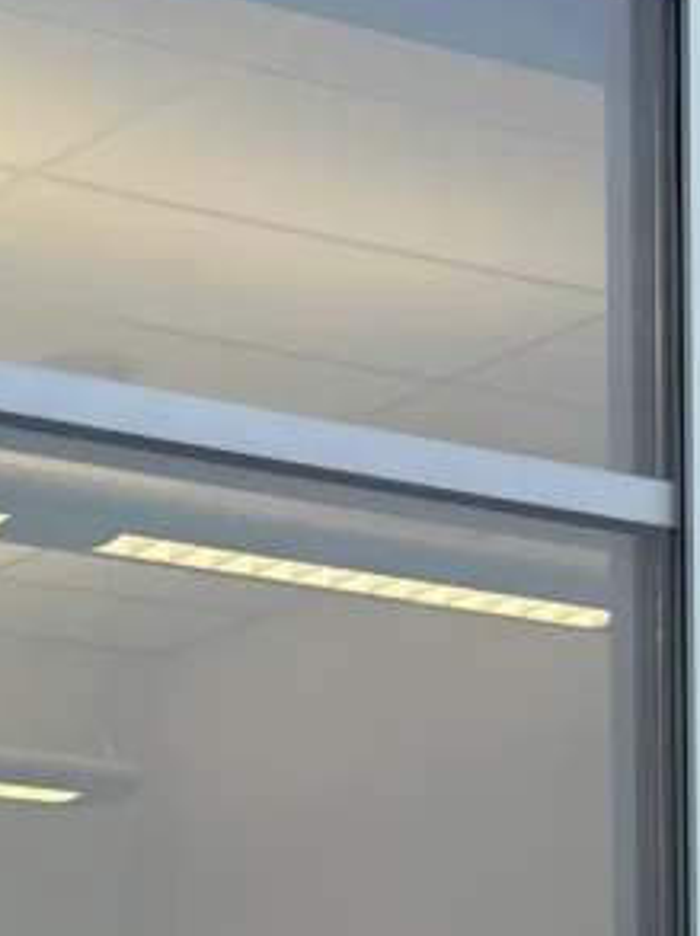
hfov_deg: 8.8
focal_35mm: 168
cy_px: 1230
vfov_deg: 11.5
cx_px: 553
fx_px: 4540
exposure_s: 1/204
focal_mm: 6.86
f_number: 1.78
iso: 80
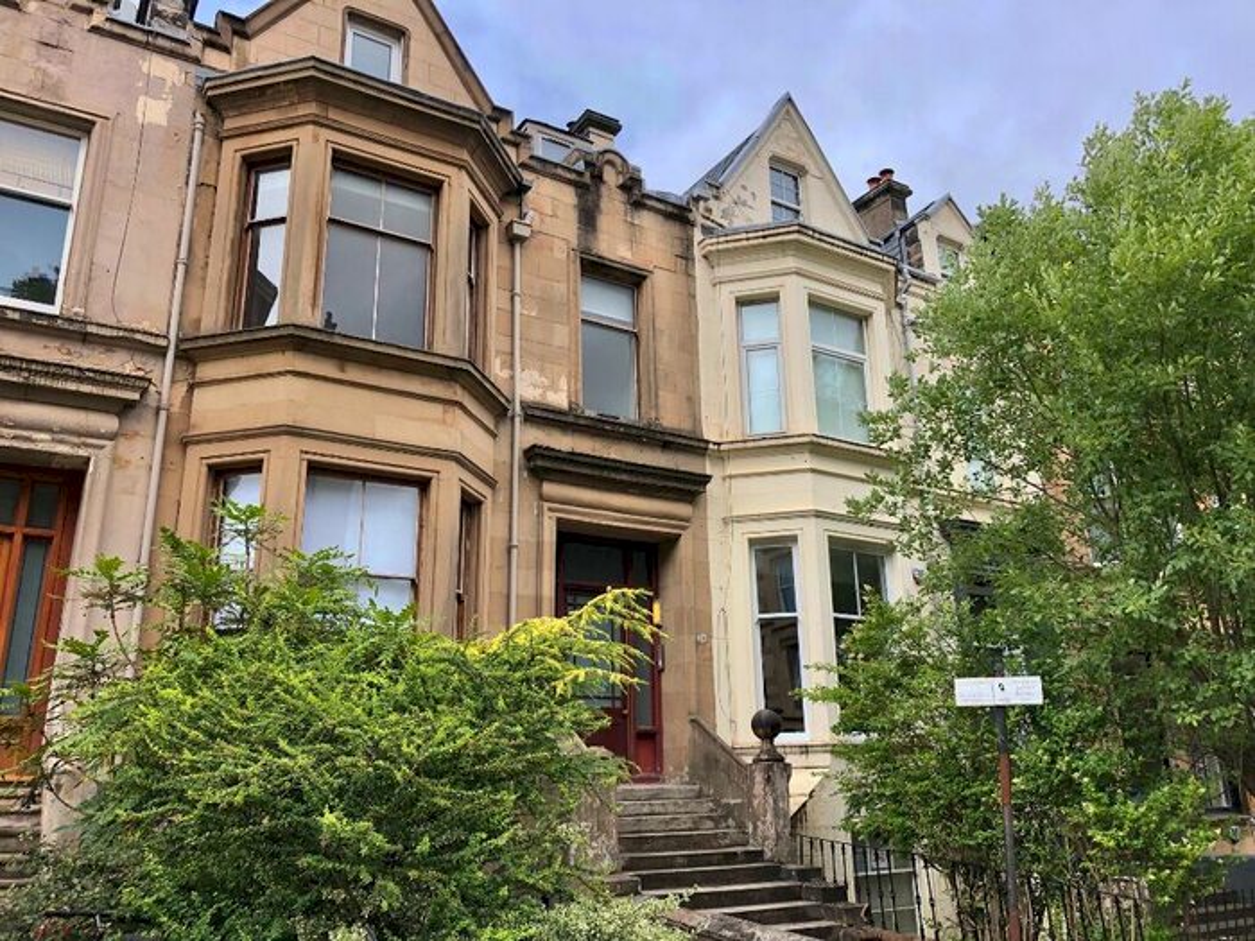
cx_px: 628
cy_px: 470
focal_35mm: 28
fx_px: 1015
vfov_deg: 49.7
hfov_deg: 63.4
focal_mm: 4
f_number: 1.8
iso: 20
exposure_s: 1/810
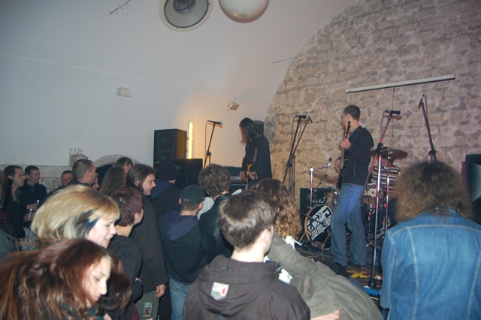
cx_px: 240
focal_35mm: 27
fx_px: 361
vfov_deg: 47.9
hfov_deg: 67.4
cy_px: 160
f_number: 3.5
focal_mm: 18
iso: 400
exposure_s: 1/60
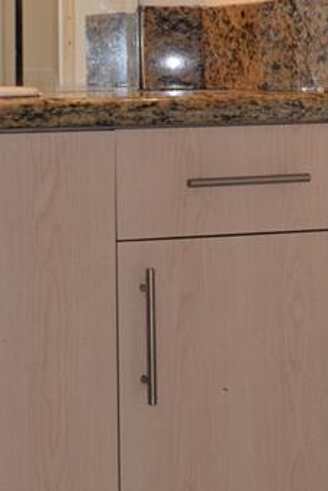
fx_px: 1596
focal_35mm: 117
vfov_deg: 17.2
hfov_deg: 11.5
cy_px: 23
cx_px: -48
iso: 800
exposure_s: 1/125
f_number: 5.6
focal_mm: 22
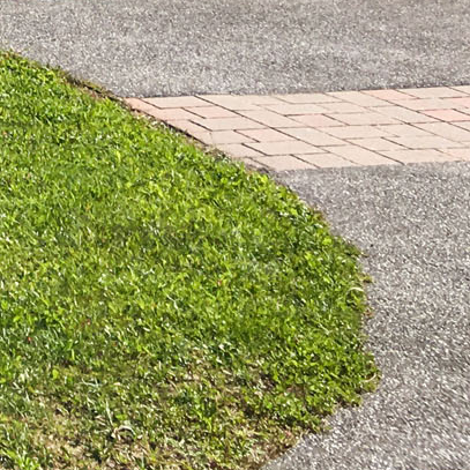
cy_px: -356
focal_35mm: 121
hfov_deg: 12.3
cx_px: -545
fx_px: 1859
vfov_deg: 13.1
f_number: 2.2
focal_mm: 4.15
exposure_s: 1/1500
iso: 25
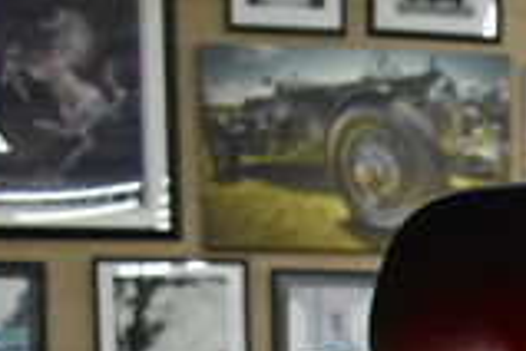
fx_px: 2431
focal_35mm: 166
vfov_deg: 7.8
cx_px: 1224
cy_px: 738
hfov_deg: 10.7
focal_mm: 23
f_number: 3.8
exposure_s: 1/125
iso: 1000
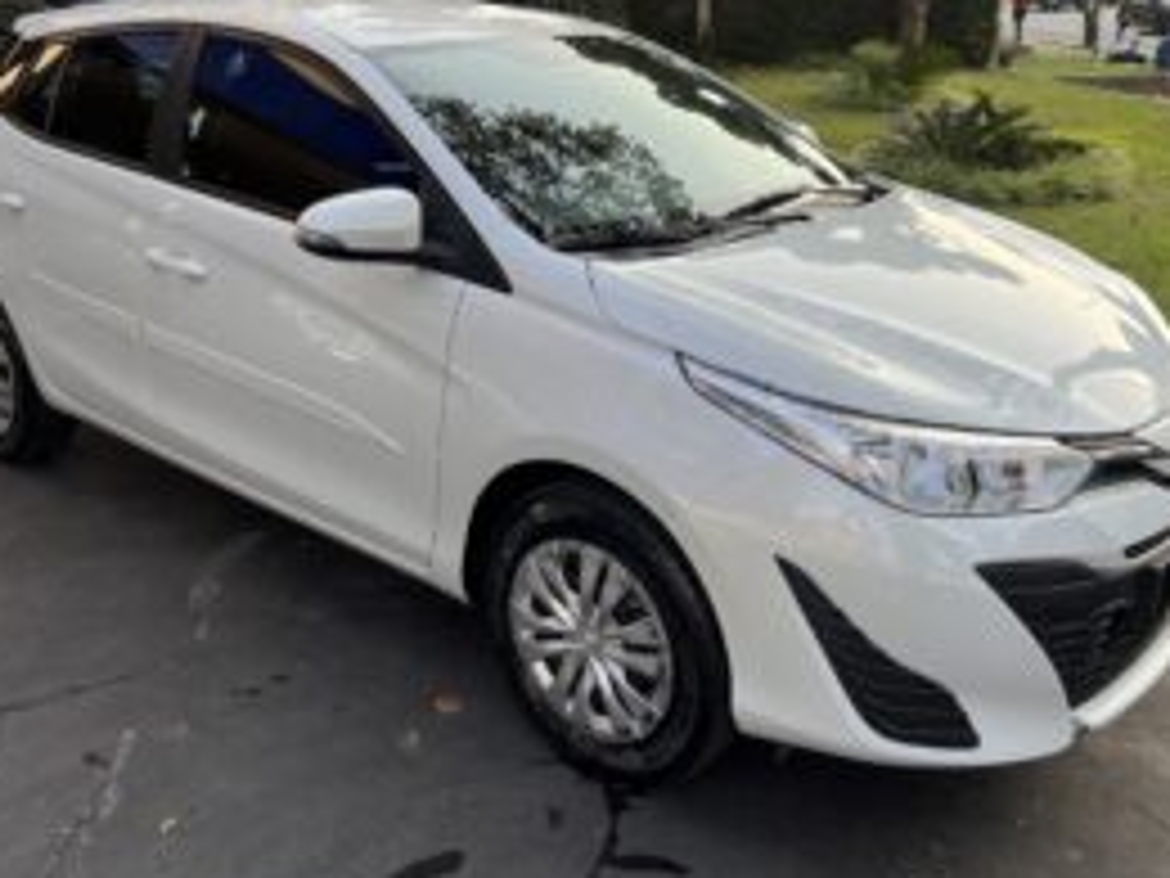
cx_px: 567
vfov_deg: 39.3
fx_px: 1217
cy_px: 311
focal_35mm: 36
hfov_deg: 51.3
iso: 50
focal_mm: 5.7
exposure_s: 1/611
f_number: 1.5
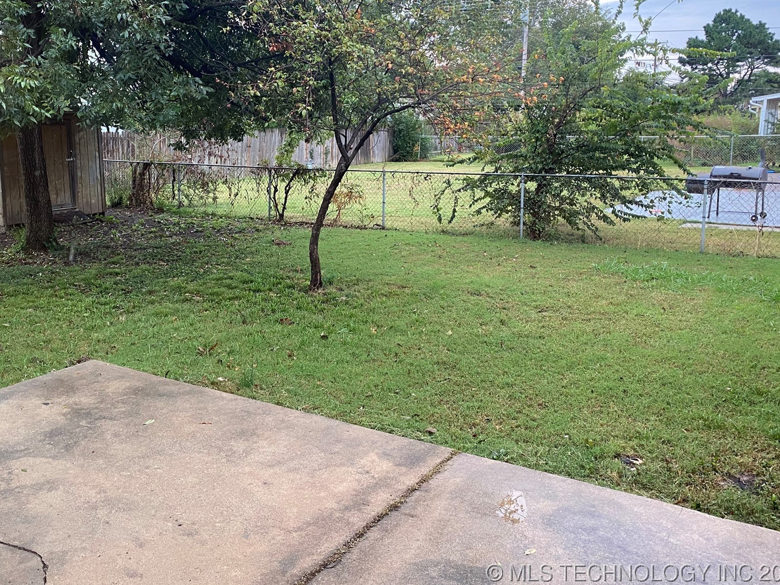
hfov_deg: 53.5
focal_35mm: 34
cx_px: 302
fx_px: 766
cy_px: 213
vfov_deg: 41.4
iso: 125
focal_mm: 4.25
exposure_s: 1/90
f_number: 1.8
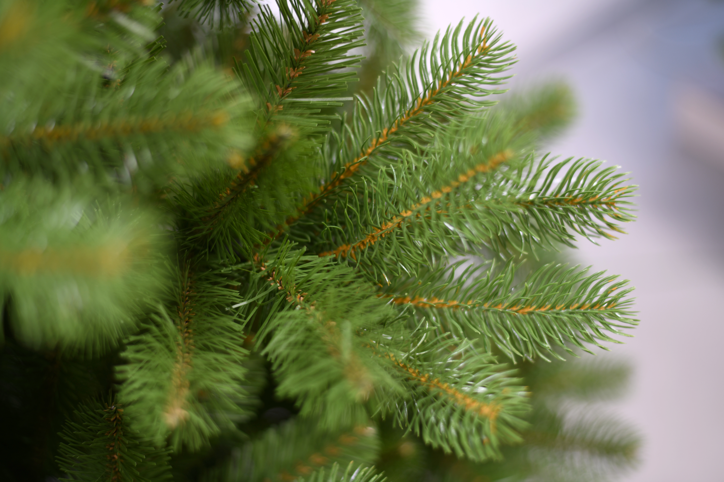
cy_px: 241
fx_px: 1005
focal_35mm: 50
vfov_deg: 27.0
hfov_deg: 39.6
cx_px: 362
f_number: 2
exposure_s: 1/15
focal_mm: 50
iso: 100
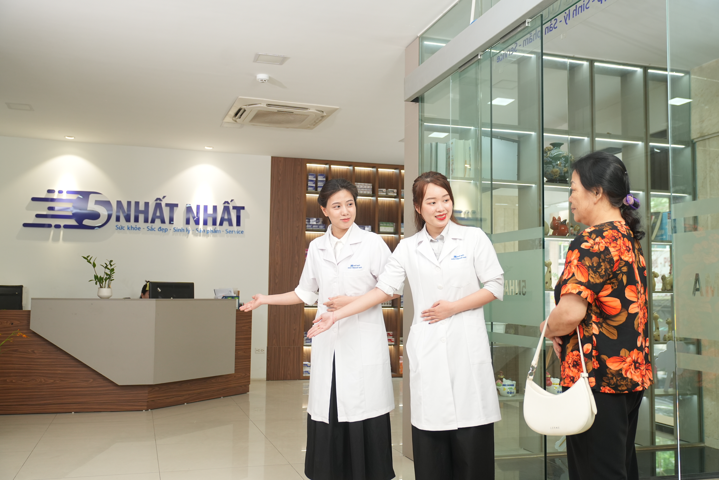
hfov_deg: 54.4
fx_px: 699
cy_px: 240
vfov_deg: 37.9
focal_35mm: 35
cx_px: 360
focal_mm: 35
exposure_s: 1/160
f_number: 3.5
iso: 800
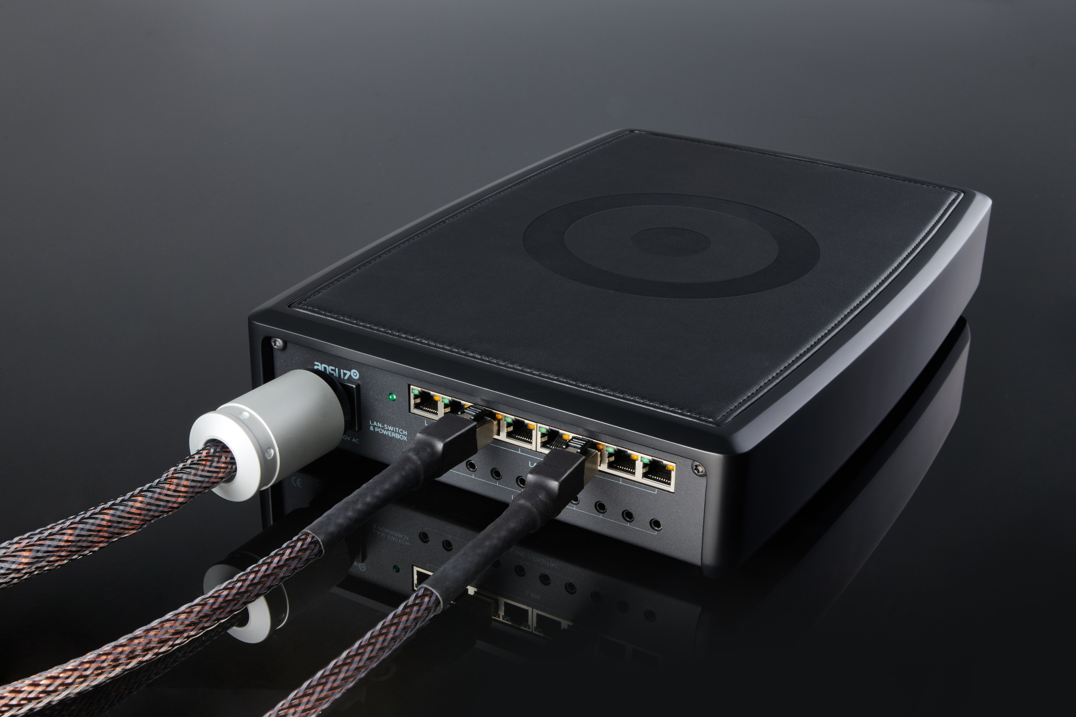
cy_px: 358
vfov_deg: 28.1
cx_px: 538
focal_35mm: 48
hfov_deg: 41.1
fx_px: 1434
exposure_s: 1/160
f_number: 16
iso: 100
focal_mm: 40
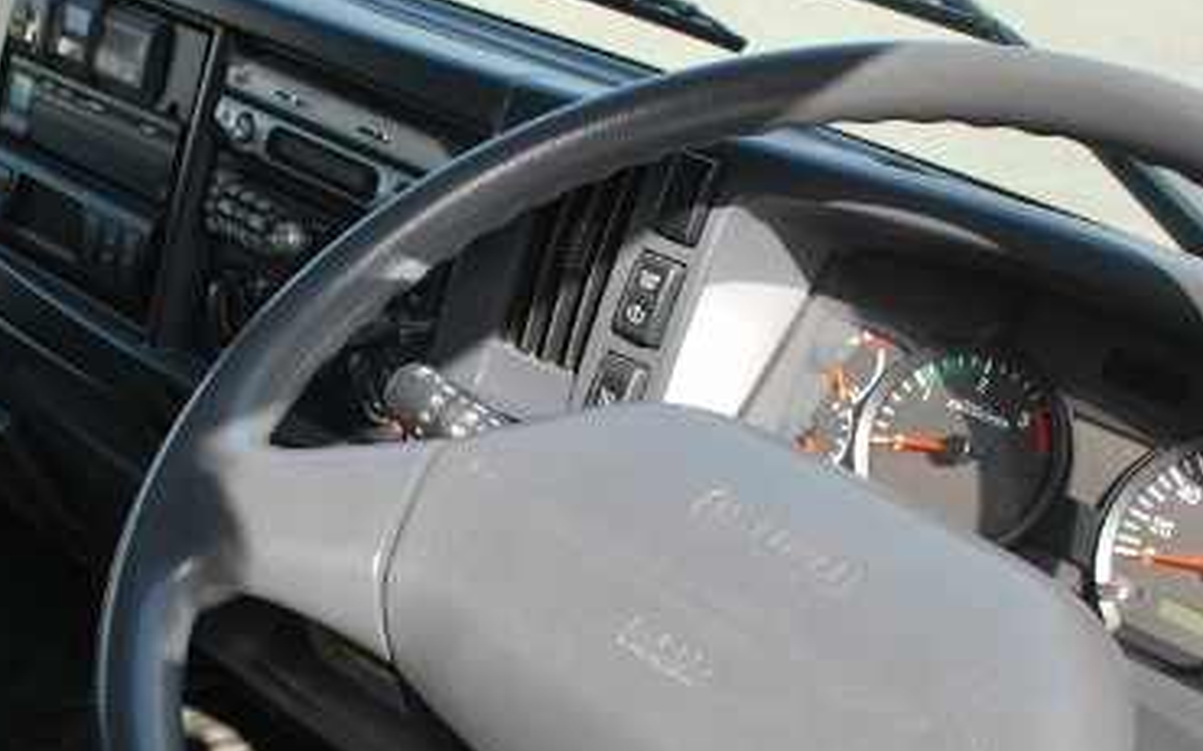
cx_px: 582
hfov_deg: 38.2
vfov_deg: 24.2
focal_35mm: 53
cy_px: 523
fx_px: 1737
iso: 125
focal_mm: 20
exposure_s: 1/125
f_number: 5.6
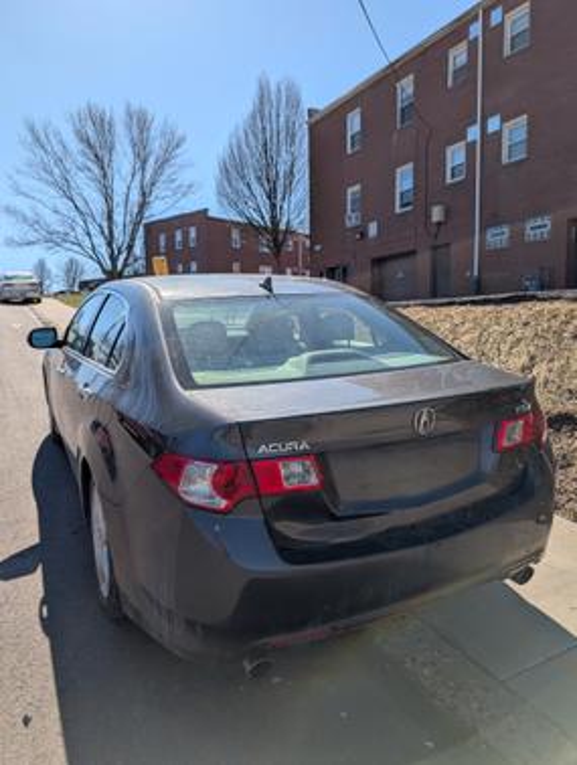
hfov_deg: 57.0
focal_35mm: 24
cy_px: 382
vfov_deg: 71.5
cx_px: 288
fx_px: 532
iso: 20
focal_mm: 6.9
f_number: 1.68
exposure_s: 1/9901
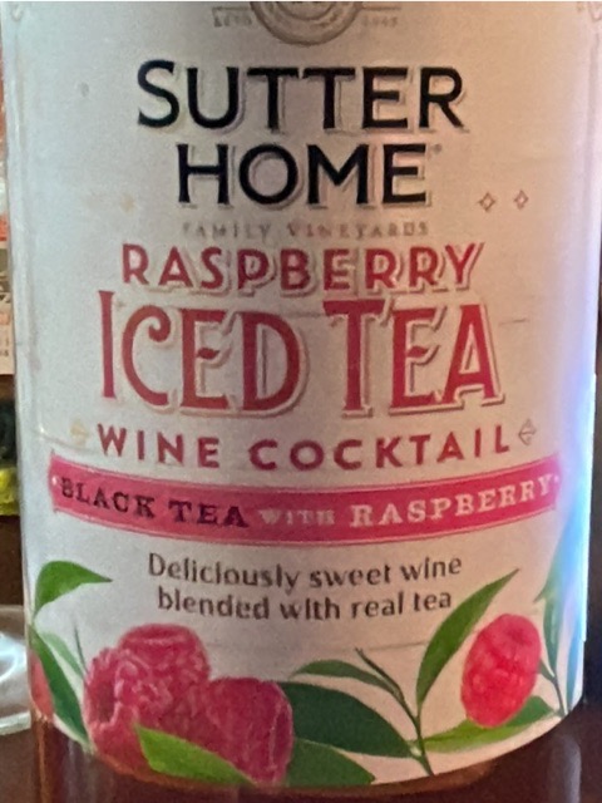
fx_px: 696
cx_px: 301
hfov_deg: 46.8
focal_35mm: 30
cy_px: 402
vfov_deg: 60.0
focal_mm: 1.54
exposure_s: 1/40
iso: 1000
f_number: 2.4
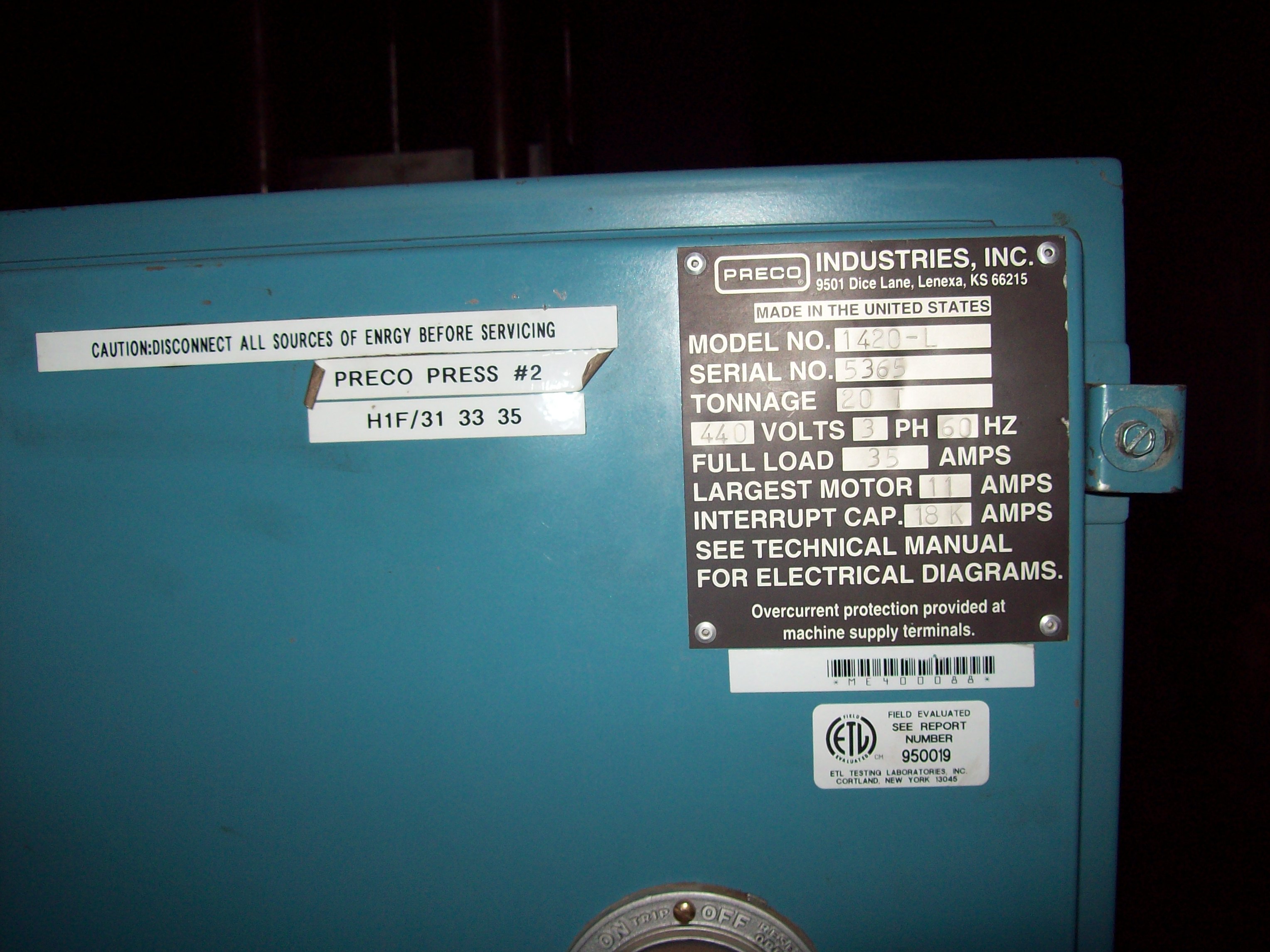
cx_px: 635
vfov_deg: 39.7
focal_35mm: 36
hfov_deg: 51.4
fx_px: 1321
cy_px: 476
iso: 80
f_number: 2.7
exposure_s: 1/64
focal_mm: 6
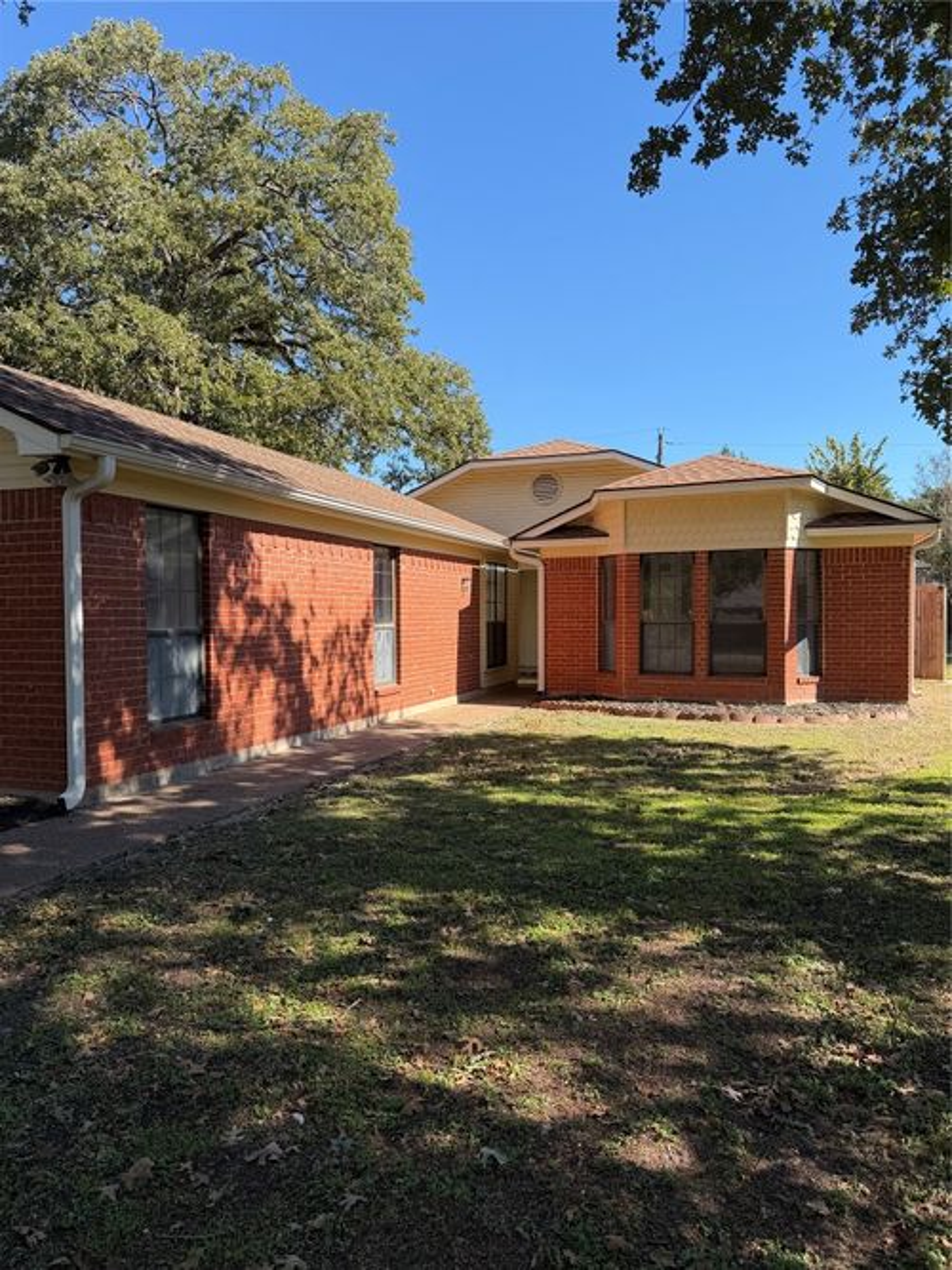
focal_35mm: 24
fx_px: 880
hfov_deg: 56.8
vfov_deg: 71.6
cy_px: 635
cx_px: 476
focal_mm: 6.76
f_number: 1.78
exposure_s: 1/1901
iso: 80
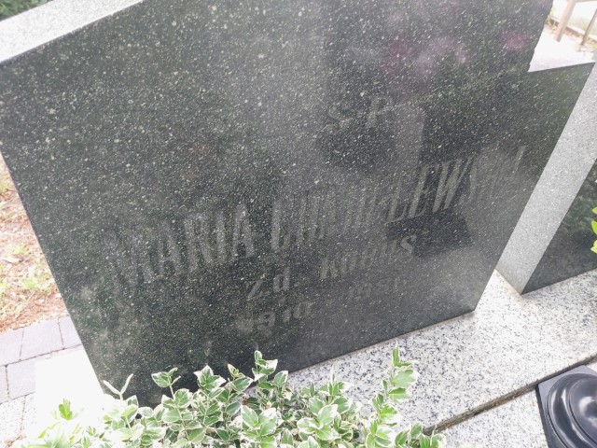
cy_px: 224
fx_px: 448
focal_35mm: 26
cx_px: 298
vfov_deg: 53.1
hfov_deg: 67.3
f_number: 1.7
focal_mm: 3.92
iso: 64
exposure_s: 1/116
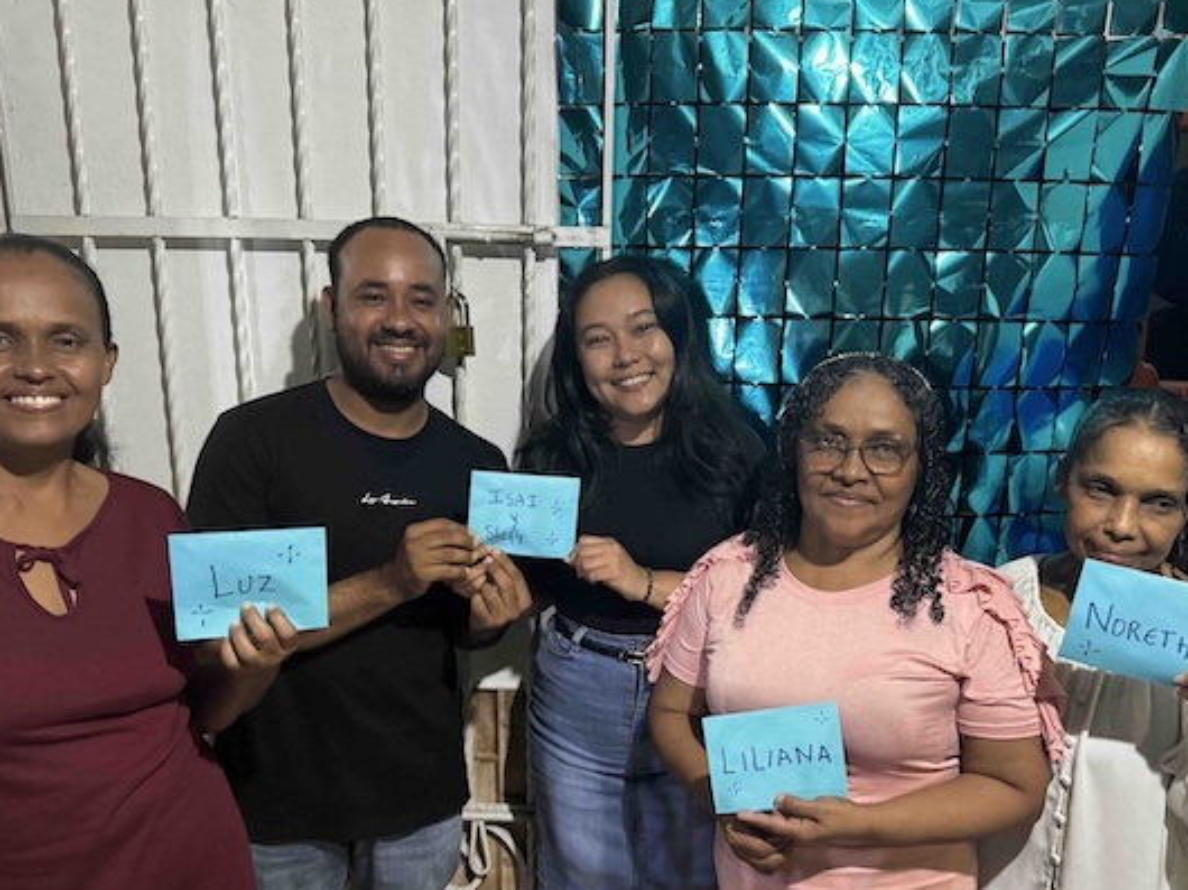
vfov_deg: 48.0
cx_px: 621
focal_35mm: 29
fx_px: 995
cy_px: 527
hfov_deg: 61.7
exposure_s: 1/40
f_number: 1.78
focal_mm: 6.76
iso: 1000
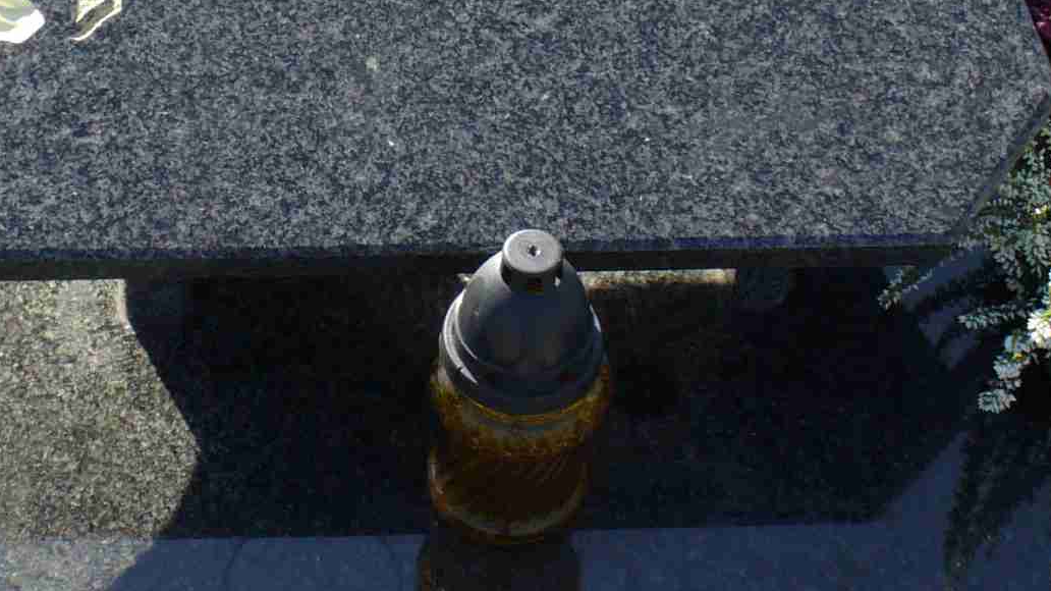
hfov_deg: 21.3
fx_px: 2786
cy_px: 104
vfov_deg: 12.0
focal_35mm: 100
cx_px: 348
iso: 80
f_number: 5.6
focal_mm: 6.1
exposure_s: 1/160
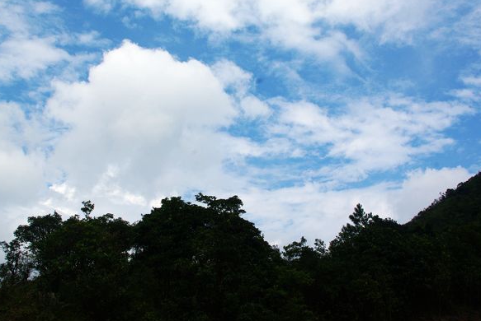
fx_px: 481
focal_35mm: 36
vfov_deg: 36.9
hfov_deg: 53.0
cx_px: 225
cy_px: 148
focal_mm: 20
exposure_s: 1/180
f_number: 11
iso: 100
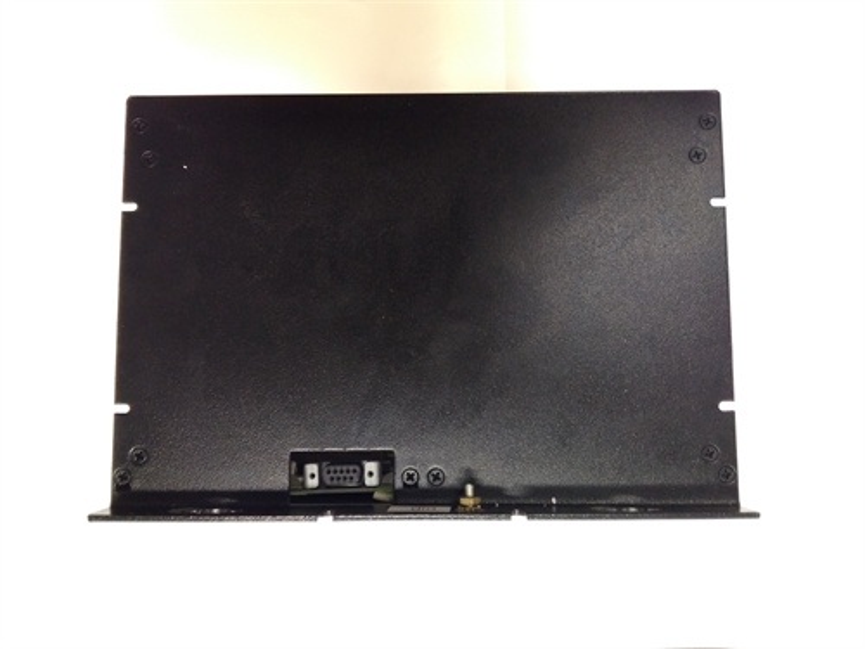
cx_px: 432
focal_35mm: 27
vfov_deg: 51.4
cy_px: 324
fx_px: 675
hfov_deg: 65.3
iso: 472
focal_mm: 3.79
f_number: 2
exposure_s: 1/33
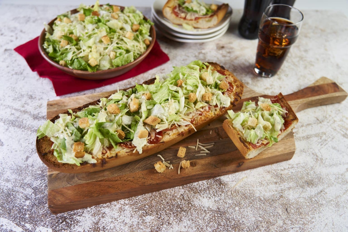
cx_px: 174
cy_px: 116
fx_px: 290
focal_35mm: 30
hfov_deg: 61.9
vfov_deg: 43.6
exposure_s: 1/125
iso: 200
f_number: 4
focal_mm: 30
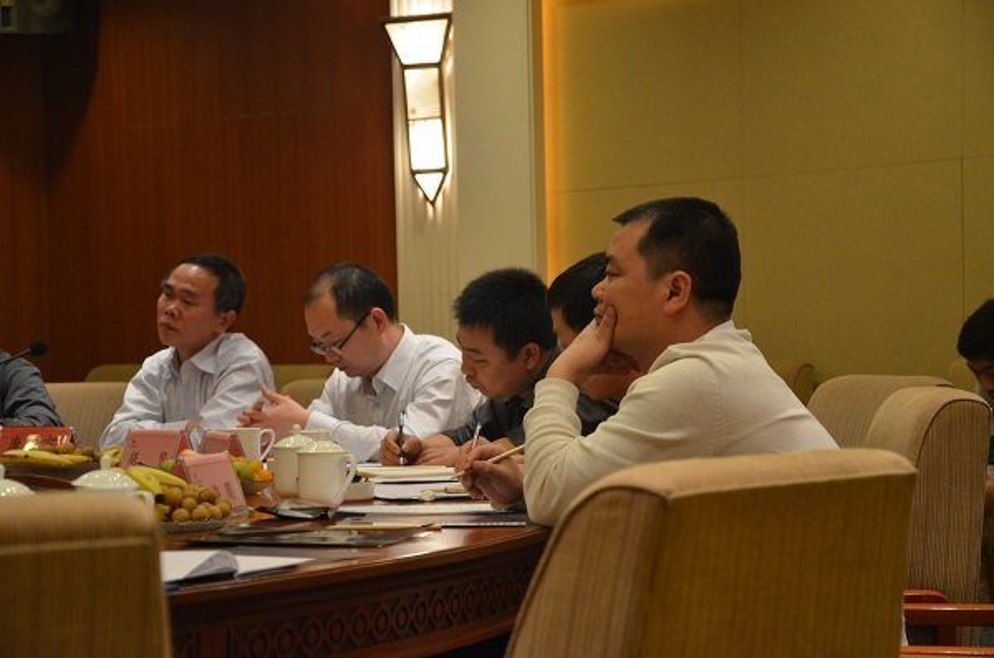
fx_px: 2562
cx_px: 497
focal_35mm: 93
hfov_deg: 22.0
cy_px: 329
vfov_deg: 14.6
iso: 1600
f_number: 5.3
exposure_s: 1/30
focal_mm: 62
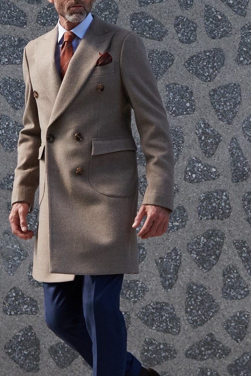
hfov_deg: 31.0
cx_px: 89
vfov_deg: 45.4
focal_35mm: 43
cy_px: 206
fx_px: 450
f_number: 4
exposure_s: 1/800
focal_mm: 24
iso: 400
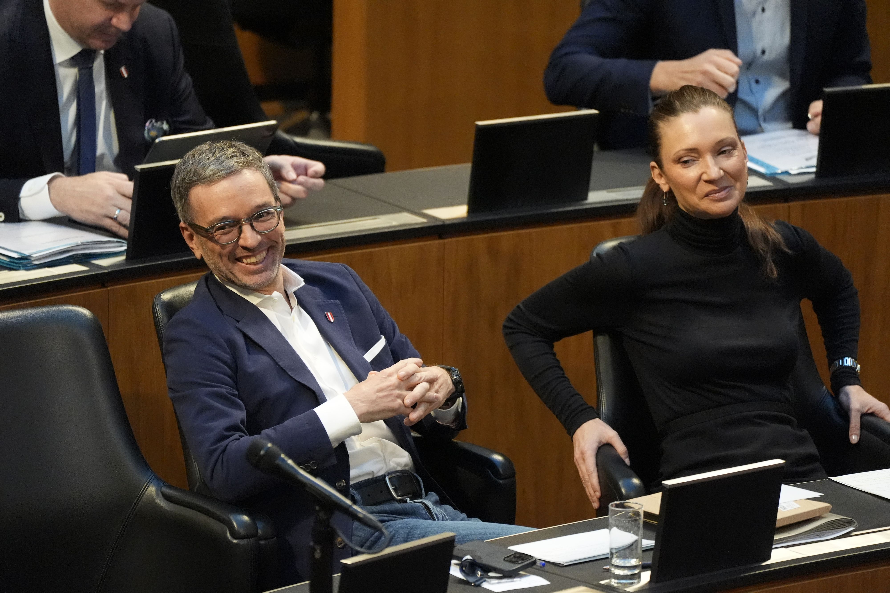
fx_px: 9592
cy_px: 296
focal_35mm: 388
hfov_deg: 5.3
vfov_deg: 3.5
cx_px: 445
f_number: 5.6
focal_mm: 388
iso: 10000
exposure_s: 1/250
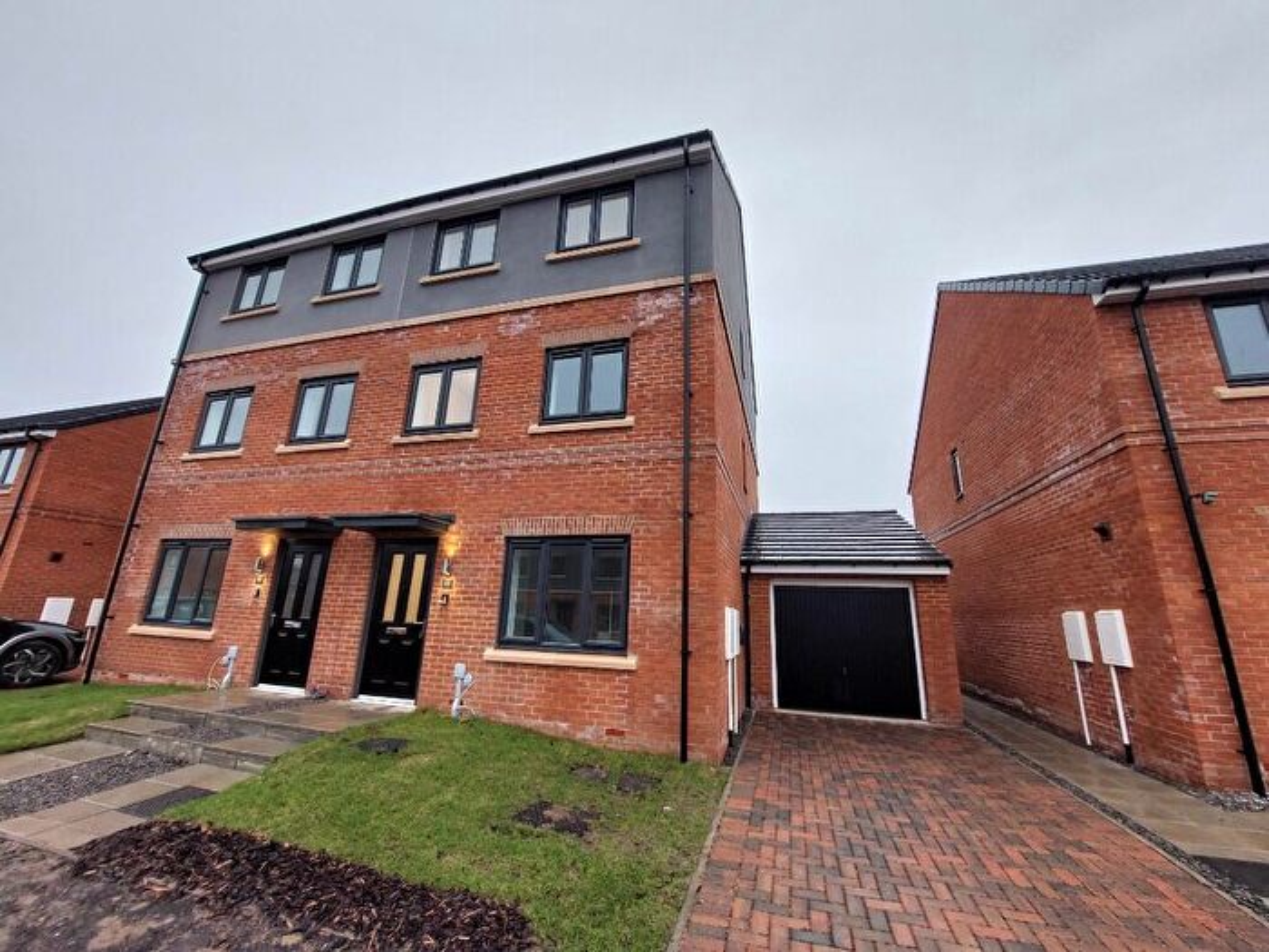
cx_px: 634
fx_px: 477
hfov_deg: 106.2
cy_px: 476
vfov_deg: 89.9
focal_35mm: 13
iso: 64
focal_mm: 1.74
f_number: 2.2
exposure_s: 1/100
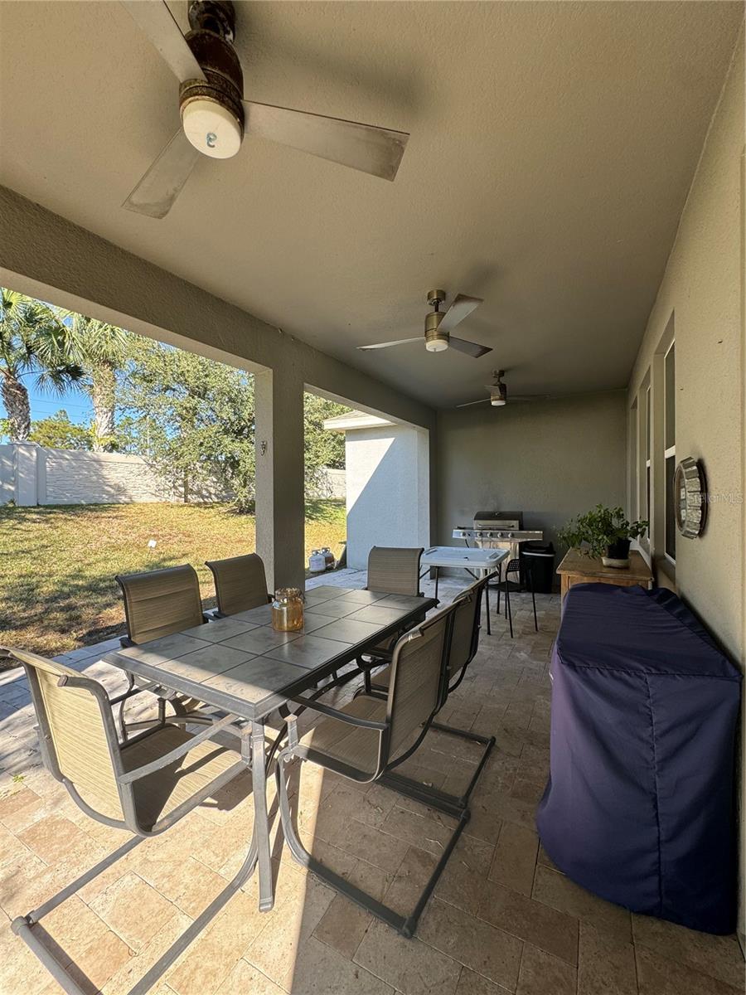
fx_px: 402
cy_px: 498
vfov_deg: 102.1
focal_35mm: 14
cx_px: 373
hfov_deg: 85.7
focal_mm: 2.22
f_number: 2.2
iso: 40
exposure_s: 1/210
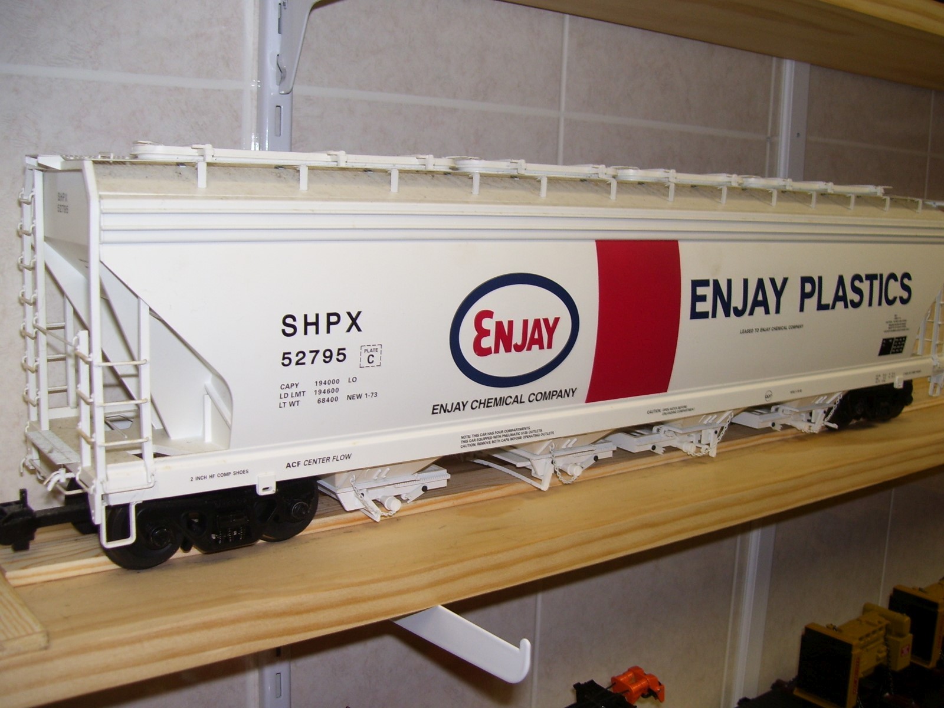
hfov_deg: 50.1
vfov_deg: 38.7
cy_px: 354
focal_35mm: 37
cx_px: 472
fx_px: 1009
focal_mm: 6
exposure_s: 1/60
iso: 80
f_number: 2.7
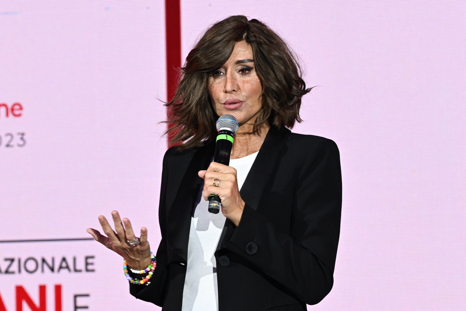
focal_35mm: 300
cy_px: 156
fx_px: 3883
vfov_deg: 4.6
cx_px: 233
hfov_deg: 6.9
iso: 1250
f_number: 5
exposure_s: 1/320
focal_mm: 200
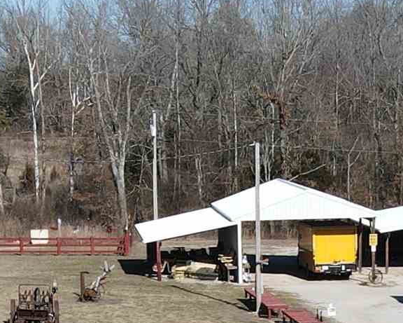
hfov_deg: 15.3
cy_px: 646
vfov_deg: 11.2
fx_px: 1491
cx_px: 308
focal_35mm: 125
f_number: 2.8
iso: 100
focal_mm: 4.5
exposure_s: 1/725
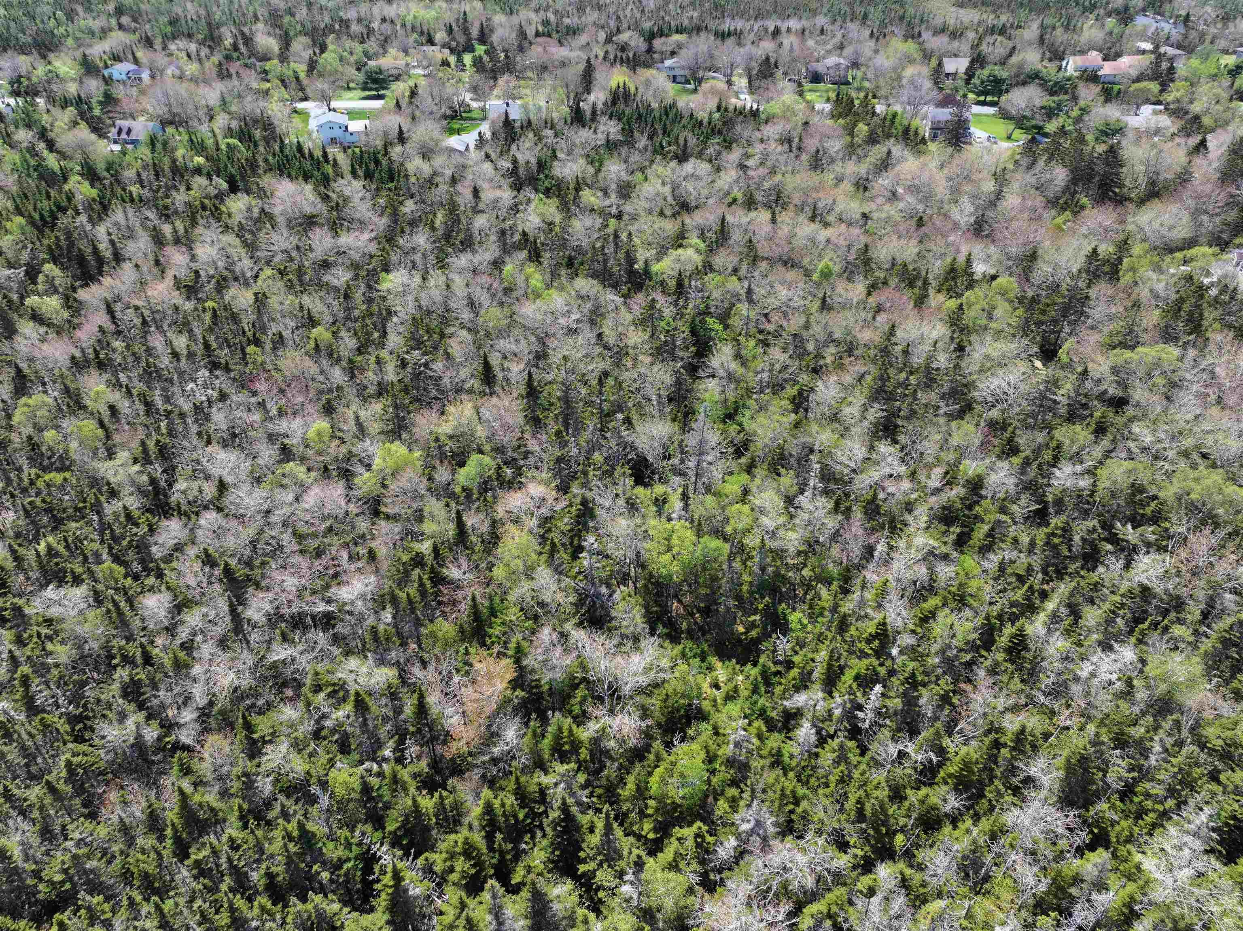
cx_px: 622
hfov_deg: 71.6
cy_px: 466
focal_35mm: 24
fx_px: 861
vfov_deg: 56.8
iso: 100
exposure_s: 1/833
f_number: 2.8
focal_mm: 12.29
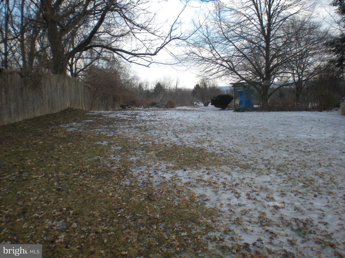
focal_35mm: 38
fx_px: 379
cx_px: 172
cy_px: 129
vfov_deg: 37.7
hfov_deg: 49.0
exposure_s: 1/220
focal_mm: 6.3
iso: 64
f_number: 4.6
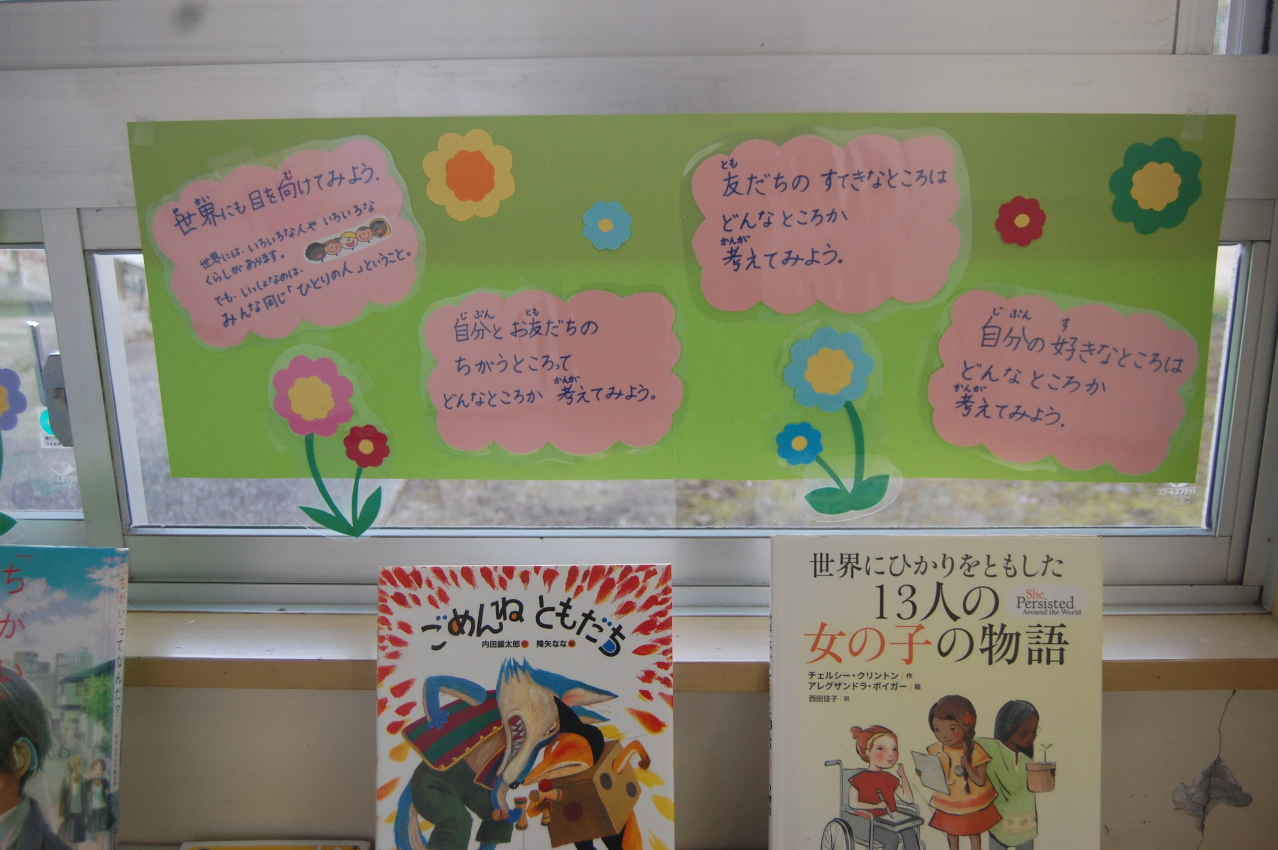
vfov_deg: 38.3
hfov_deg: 55.1
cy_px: 425
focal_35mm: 34
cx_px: 639
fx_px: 1224
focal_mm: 23
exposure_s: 1/80
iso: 400
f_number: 4.5
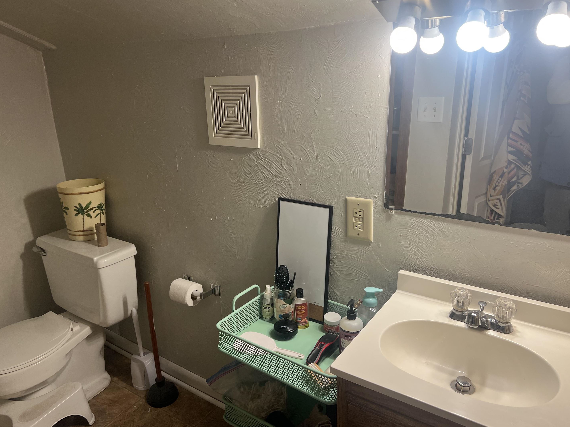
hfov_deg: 63.4
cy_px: 213
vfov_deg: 49.7
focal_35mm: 28
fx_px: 461
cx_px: 277
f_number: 1.5
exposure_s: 1/120
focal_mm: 5.7
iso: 80
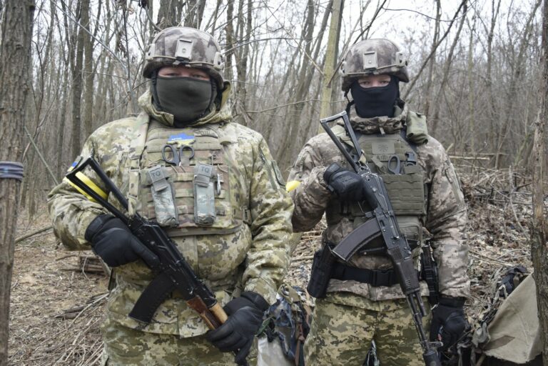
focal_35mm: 36
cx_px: 274
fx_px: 548
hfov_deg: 53.1
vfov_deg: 36.9
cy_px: 183
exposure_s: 1/80
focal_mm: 24
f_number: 4.5
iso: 400
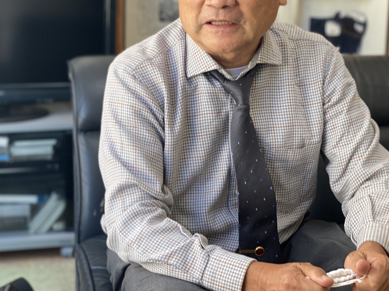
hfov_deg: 24.7
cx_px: 162
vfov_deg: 18.6
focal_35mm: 79
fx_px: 888
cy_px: 85
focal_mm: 6
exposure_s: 1/120
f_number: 2
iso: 64
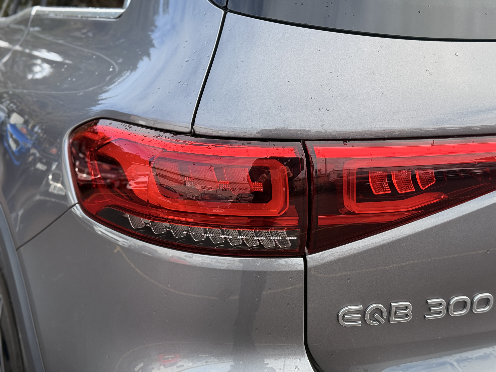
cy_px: 186
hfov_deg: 39.7
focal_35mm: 48
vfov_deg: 30.3
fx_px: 688
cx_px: 248
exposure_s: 1/875
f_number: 1.78
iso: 80
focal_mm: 6.76
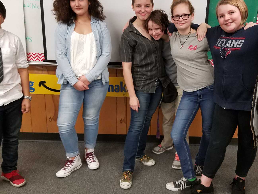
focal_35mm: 41
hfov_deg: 45.4
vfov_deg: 35.1
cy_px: 92
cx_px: 159
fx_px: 306
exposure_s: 1/60
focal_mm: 4.2
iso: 200
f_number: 1.7
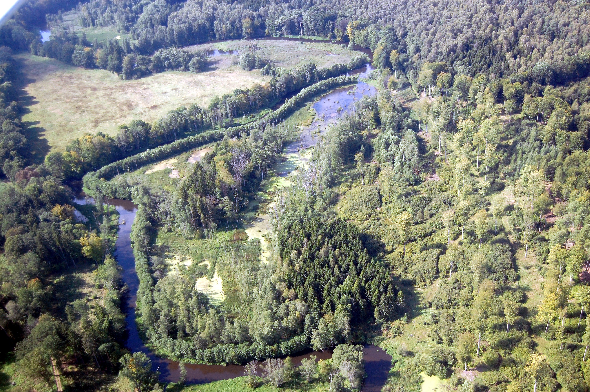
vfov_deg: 34.1
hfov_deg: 49.6
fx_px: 639
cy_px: 196
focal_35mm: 39
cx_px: 295
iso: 400
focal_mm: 26
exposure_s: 1/800
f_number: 4
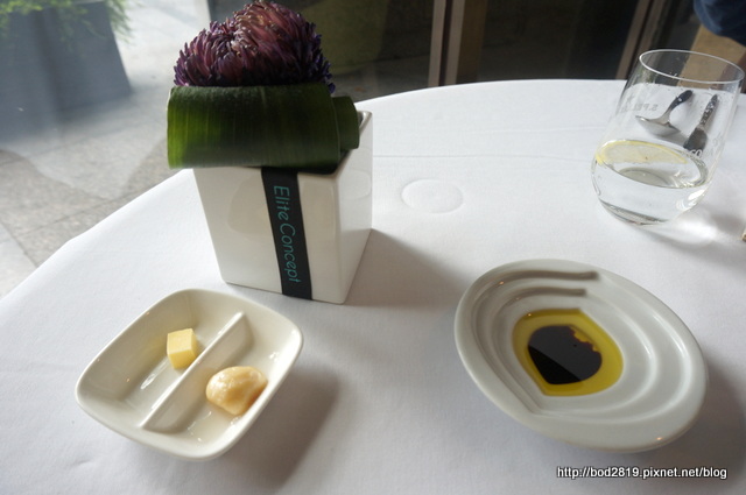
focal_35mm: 24
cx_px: 373
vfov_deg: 53.0
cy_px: 248
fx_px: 497
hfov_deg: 73.8
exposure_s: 1/80
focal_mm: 16
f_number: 5.6
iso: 200
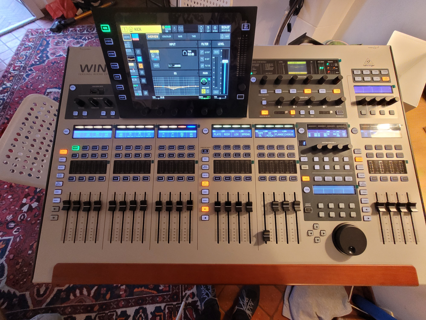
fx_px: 160
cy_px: 160
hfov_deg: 106.2
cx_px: 213
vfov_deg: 89.9
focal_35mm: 13
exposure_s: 1/33
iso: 400
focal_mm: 1.74
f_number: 2.2
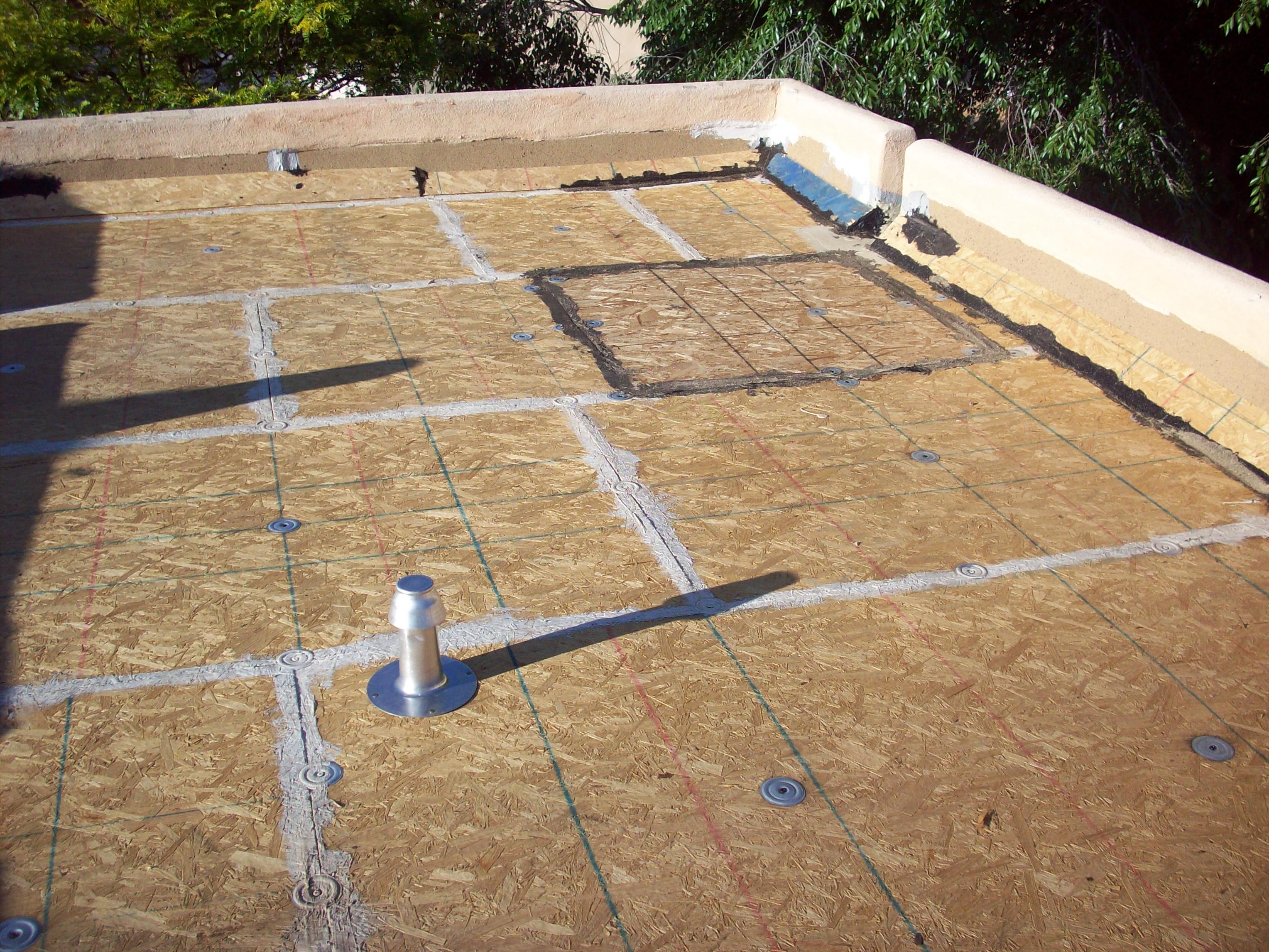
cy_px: 476
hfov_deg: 50.1
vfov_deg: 38.7
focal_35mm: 37
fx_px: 1356
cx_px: 634
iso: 80
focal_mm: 6.2
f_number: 5.6
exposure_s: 1/304
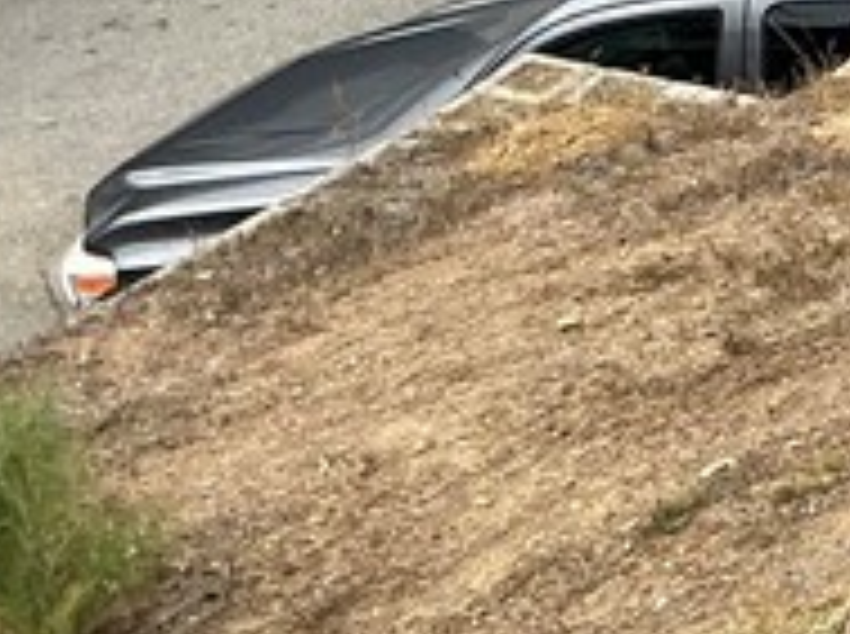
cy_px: -4
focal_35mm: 152
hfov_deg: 11.8
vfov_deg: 9.7
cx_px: 1660
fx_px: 3725
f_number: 1.8
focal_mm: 3
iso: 25
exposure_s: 1/1121
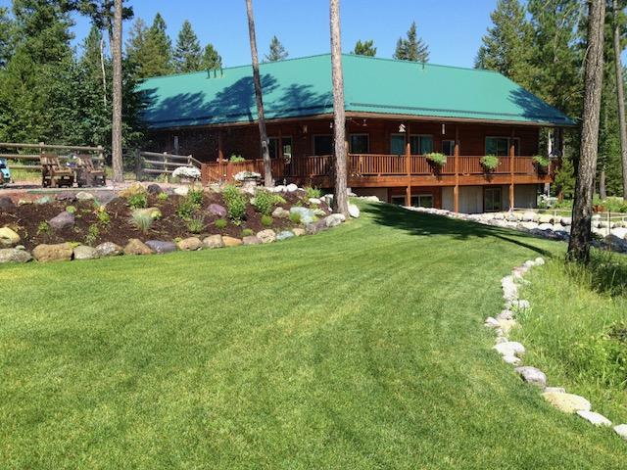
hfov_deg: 52.6
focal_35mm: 35
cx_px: 314
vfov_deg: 40.7
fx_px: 634
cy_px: 235
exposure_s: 1/935
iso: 64
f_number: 2.4
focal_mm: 4.28
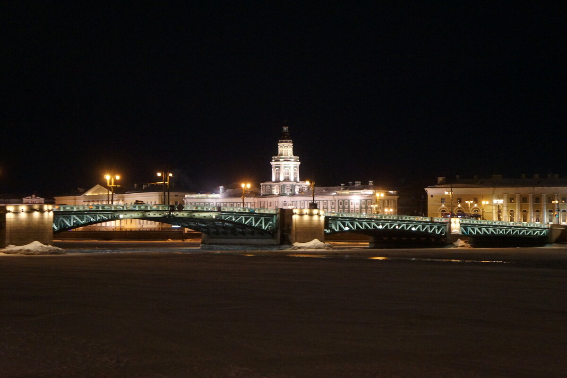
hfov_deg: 28.6
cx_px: 284
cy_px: 189
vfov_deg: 19.3
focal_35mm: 70
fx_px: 1110
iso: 3200
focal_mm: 47
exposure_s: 1/50
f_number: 5
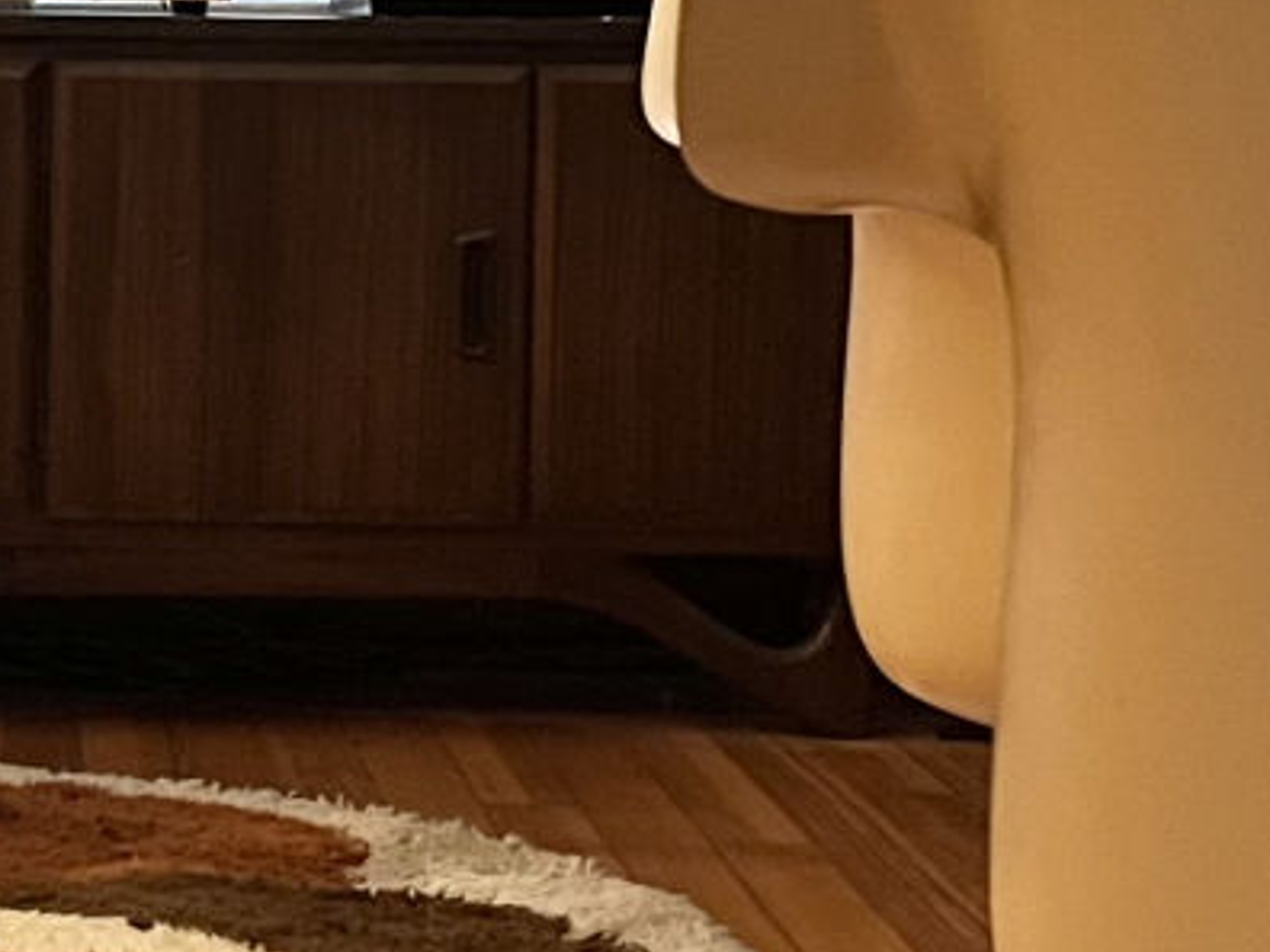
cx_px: -119
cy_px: 266
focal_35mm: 126
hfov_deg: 15.2
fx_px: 4623
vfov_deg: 11.7
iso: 500
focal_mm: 5.1
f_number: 1.6
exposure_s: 1/40
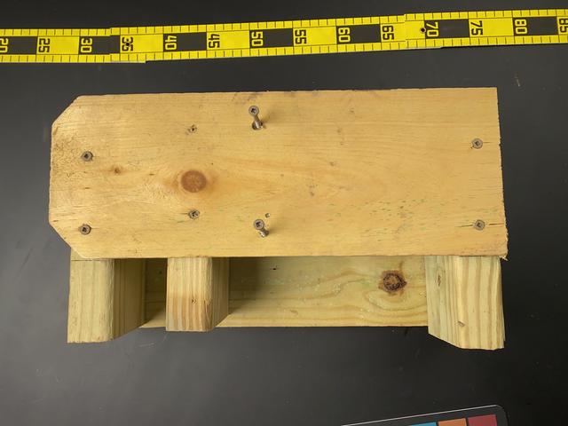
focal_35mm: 26
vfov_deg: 53.1
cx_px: 284
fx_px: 427
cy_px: 213
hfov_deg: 67.3
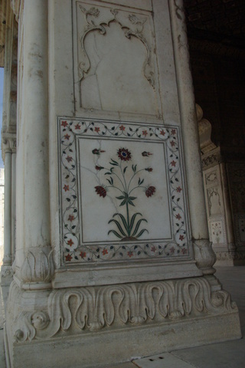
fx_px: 352
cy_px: 184
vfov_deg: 55.1
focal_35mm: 34
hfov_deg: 38.4
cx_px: 122
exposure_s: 1/350
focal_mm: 23
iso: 800
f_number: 8
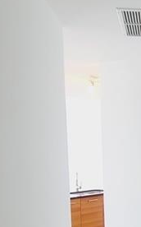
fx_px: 370
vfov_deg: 33.0
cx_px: 204
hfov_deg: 19.2
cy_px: 185
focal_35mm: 60
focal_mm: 2.2
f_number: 2.2
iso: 100
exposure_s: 1/60
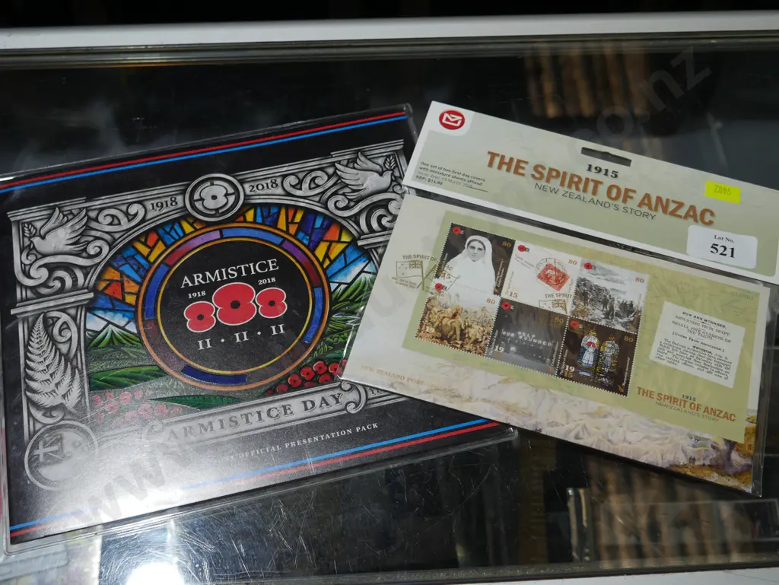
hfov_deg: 46.8
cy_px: 292
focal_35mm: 40
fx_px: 901
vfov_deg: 36.0
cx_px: 390
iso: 200
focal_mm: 20
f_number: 4.5
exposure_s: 1/100
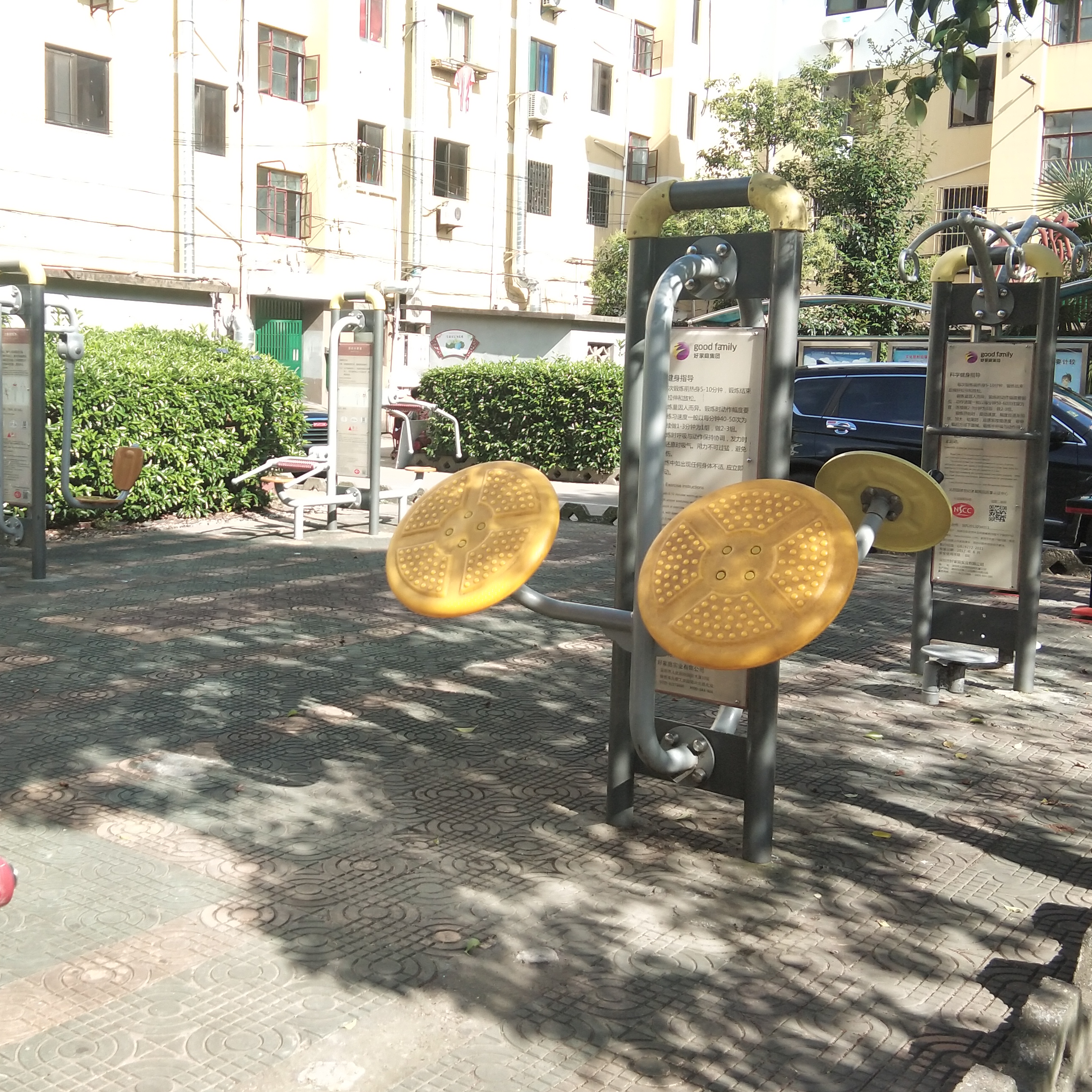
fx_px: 1570
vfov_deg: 38.3
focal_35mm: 44
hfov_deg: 38.2
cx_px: 443
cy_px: 504
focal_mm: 3.69
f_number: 2.2
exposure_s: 1/365
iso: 50
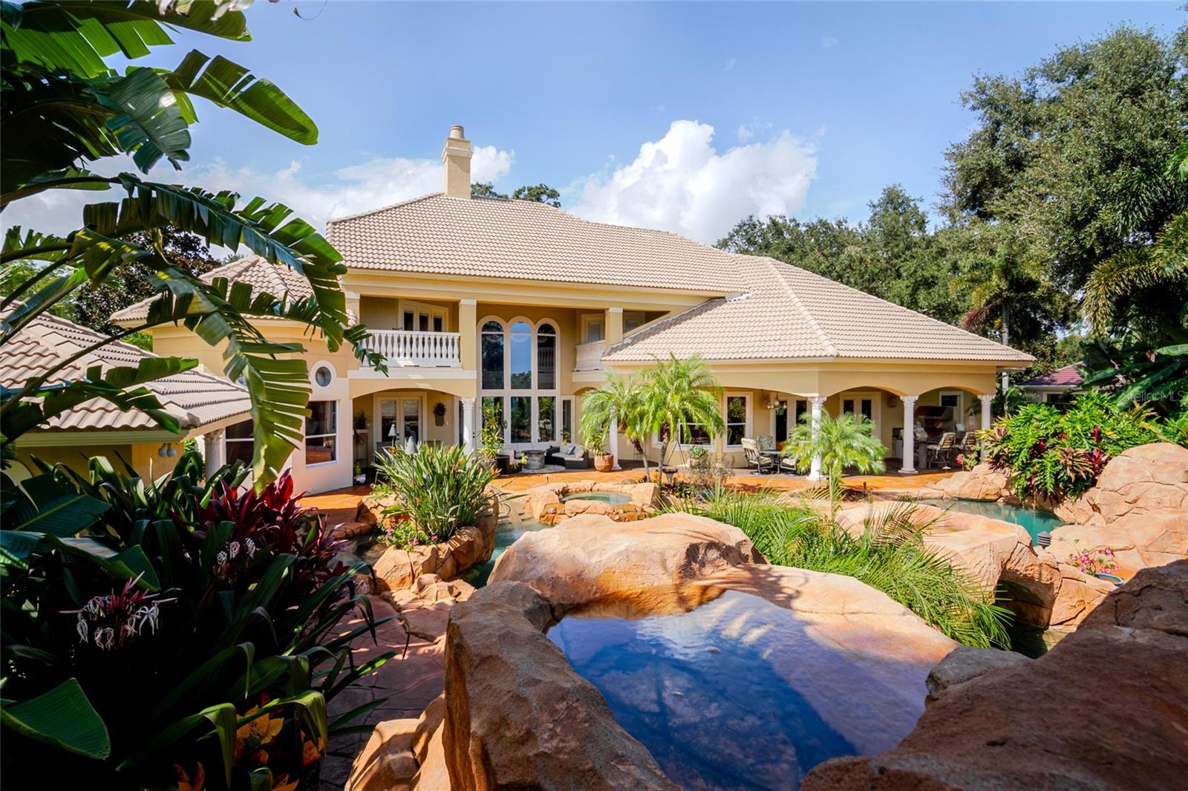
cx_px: 594
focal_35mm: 16
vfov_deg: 72.0
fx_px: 544
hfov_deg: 95.0
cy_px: 396
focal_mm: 11
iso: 100
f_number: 8
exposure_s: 1/250
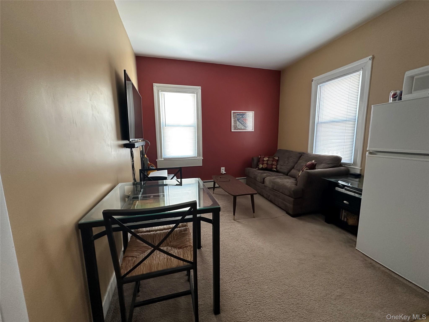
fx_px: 174
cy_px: 161
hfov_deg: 102.1
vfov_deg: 85.7
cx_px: 214
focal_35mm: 14
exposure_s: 1/60
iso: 400
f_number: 2.2
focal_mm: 2.22
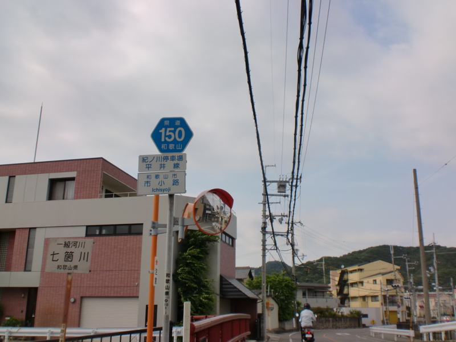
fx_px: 461
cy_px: 171
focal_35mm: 35
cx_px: 228
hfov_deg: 52.6
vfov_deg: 40.7
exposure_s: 1/500
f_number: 5.6
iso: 64
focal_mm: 6.3
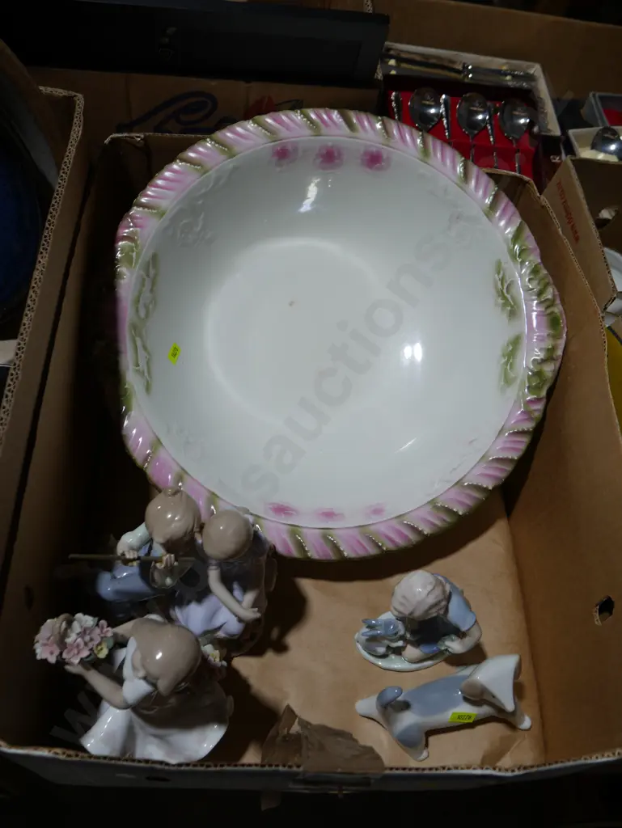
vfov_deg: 59.9
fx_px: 718
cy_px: 414
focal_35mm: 30
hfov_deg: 46.8
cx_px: 311
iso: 200
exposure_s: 1/160
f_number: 4.5
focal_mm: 15
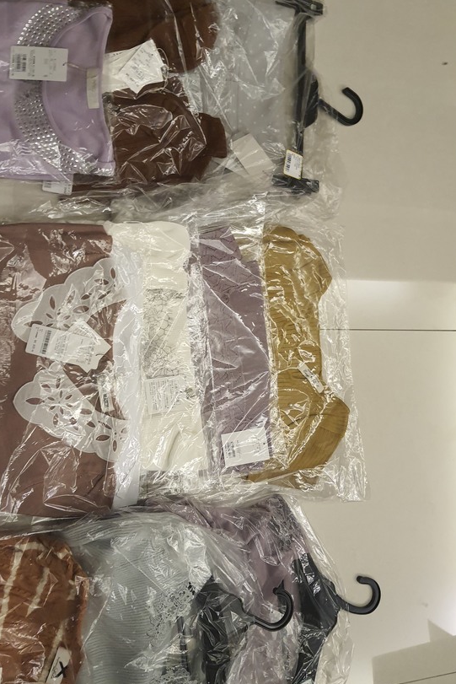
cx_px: 164
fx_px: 608
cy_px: 350
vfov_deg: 58.7
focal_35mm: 32
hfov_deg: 40.8
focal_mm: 4.32
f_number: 1.7
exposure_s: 1/40
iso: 250
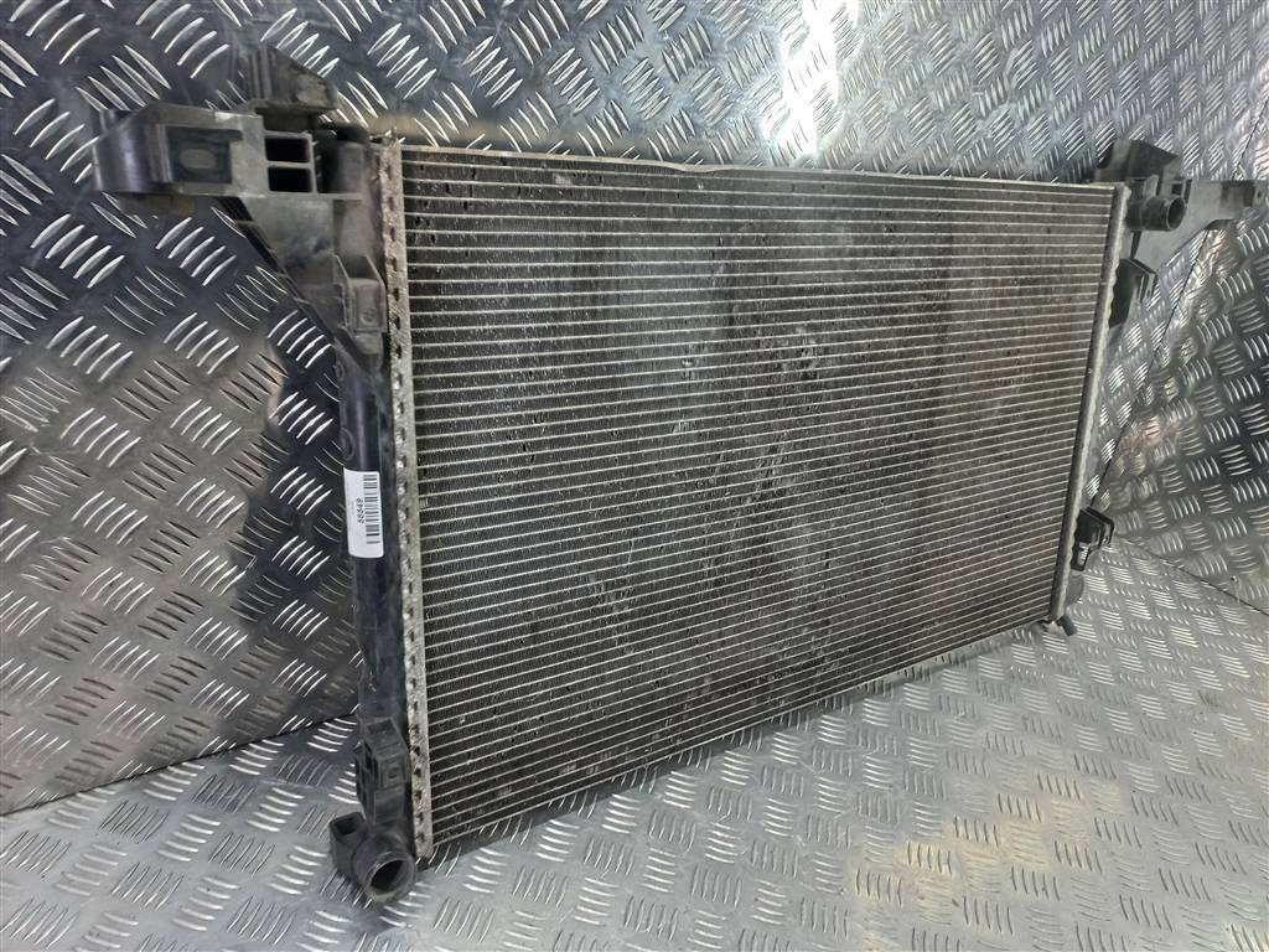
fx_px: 916
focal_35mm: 25
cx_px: 634
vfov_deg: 54.9
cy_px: 476
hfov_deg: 69.4
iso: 100
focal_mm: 4.6
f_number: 1.8
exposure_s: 1/50
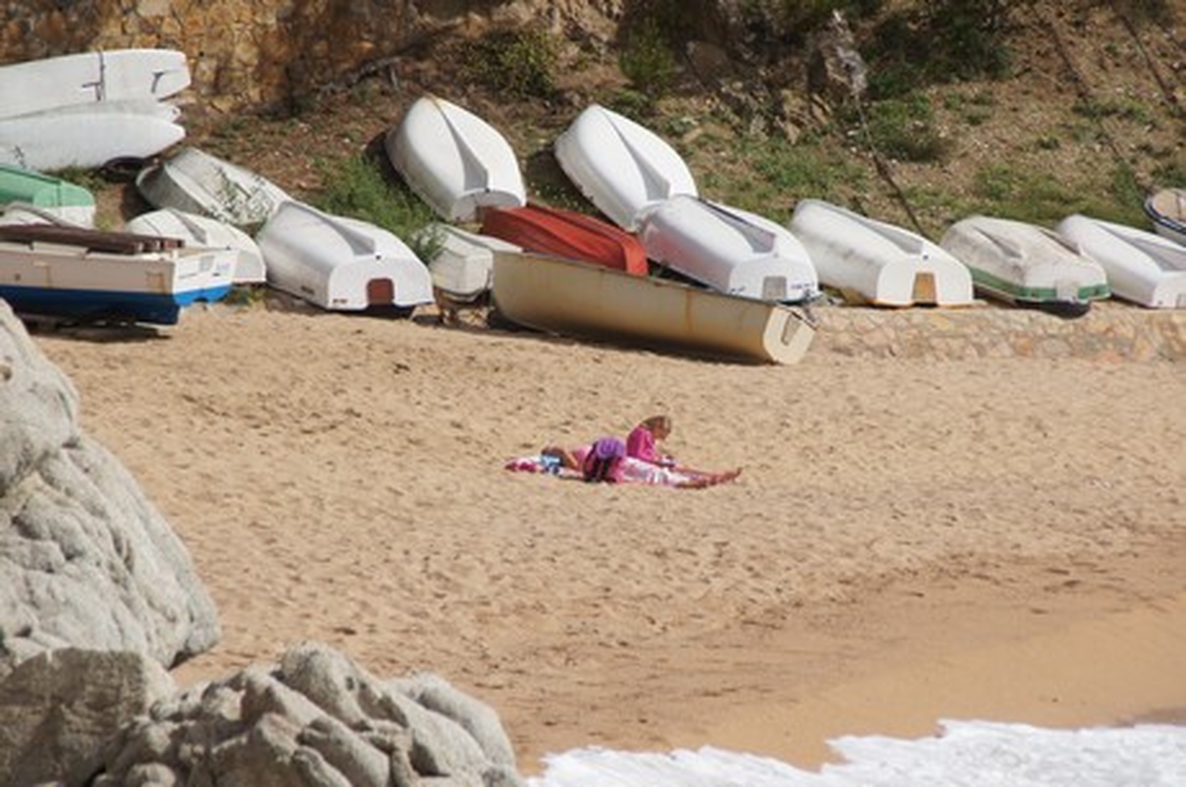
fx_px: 9866
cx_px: 593
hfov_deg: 6.9
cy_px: 394
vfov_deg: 4.6
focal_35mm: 300
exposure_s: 1/640
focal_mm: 200
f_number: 7.1
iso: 100
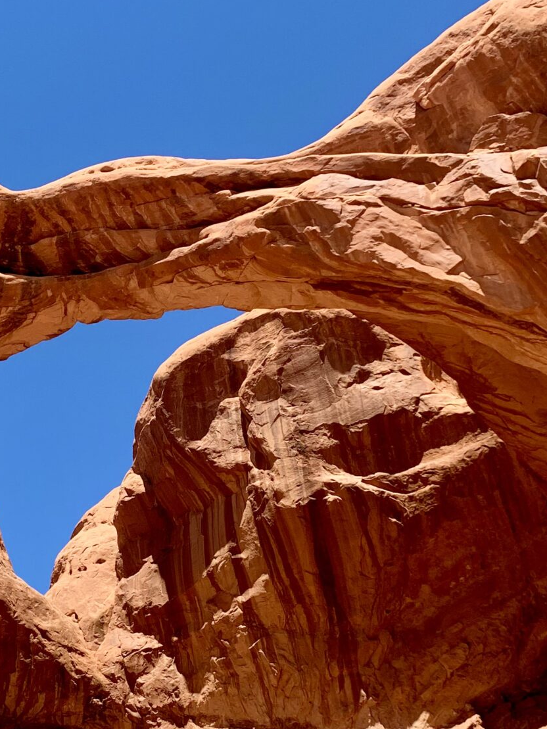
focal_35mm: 60
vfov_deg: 32.1
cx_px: 67
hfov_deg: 23.8
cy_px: 449
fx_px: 1264
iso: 25
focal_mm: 4.25
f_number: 1.8
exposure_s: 1/1350
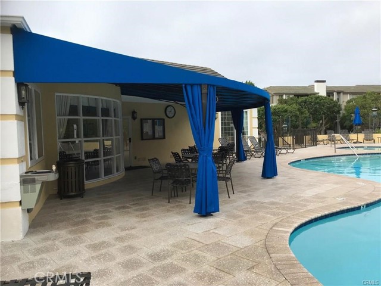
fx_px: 308
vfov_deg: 49.7
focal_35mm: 28
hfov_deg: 63.4
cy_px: 143
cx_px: 190
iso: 20
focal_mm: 3.99
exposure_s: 1/1650
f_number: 1.8
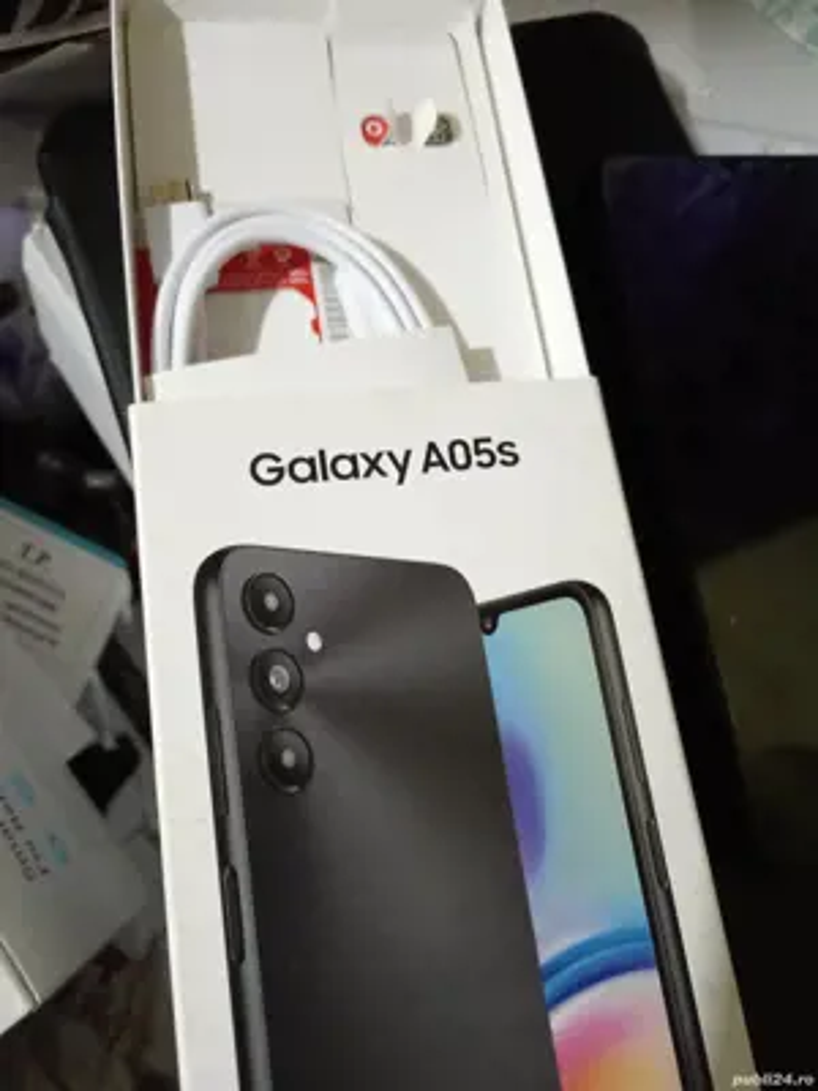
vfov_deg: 65.3
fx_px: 851
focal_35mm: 27
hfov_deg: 51.4
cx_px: 409
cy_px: 546
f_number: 1.9
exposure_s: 1/33.3
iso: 2517
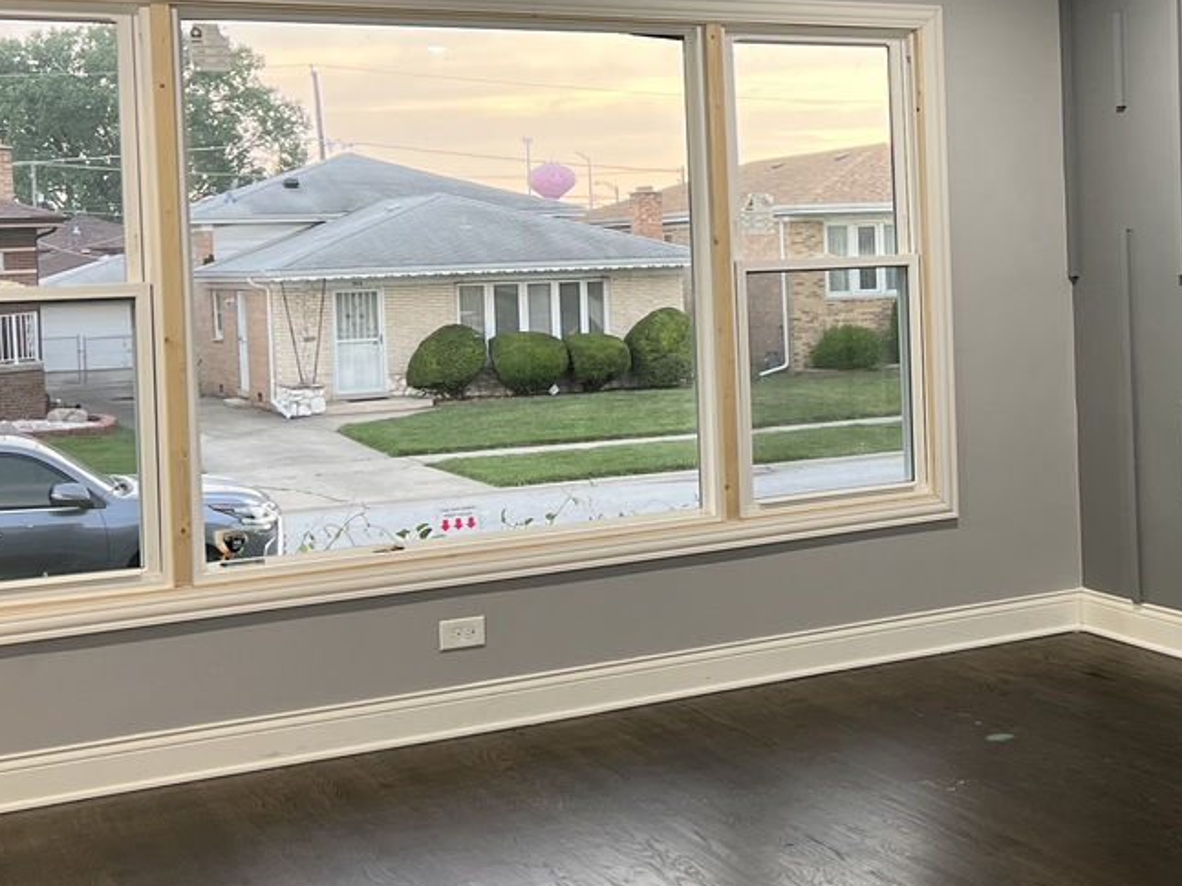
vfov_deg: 25.0
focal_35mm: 58
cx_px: 1014
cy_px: 275
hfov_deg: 32.0
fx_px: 1980
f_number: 1.5
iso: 160
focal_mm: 5.7
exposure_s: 1/60
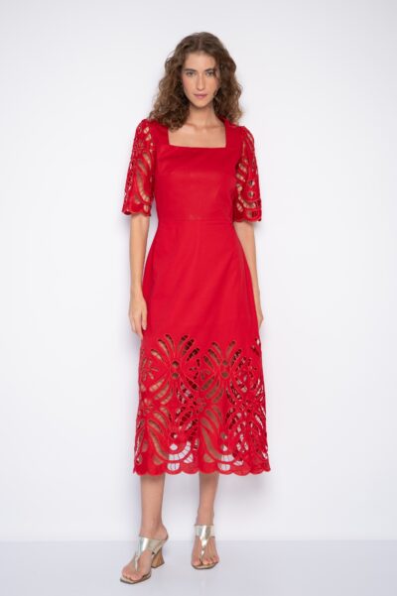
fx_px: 911
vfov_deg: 36.3
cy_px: 298
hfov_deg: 24.6
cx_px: 198
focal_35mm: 55
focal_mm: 55
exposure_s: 1/160
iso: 250
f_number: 3.2
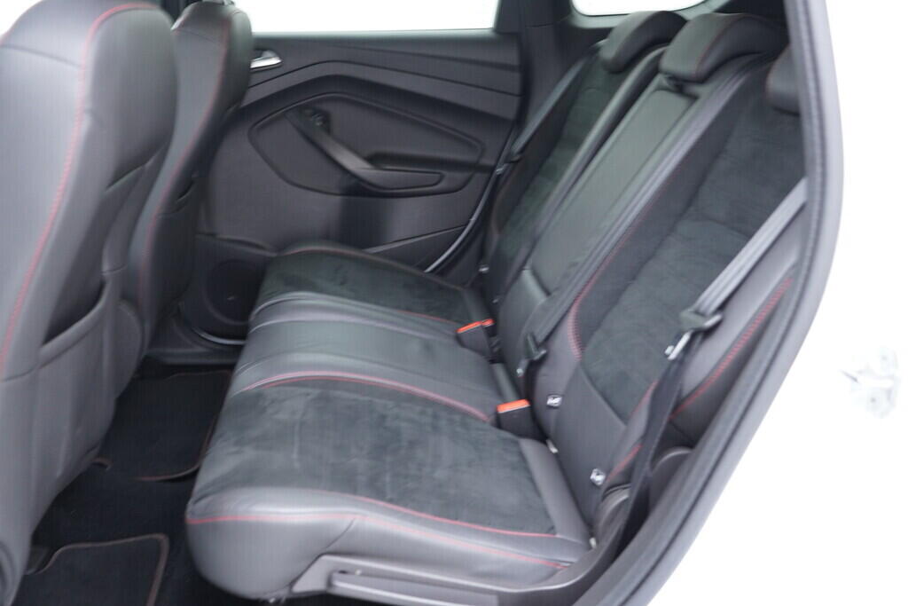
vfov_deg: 36.9
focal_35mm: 36
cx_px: 454
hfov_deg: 53.1
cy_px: 303
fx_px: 908
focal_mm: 24
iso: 640
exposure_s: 1/40
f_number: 2.8
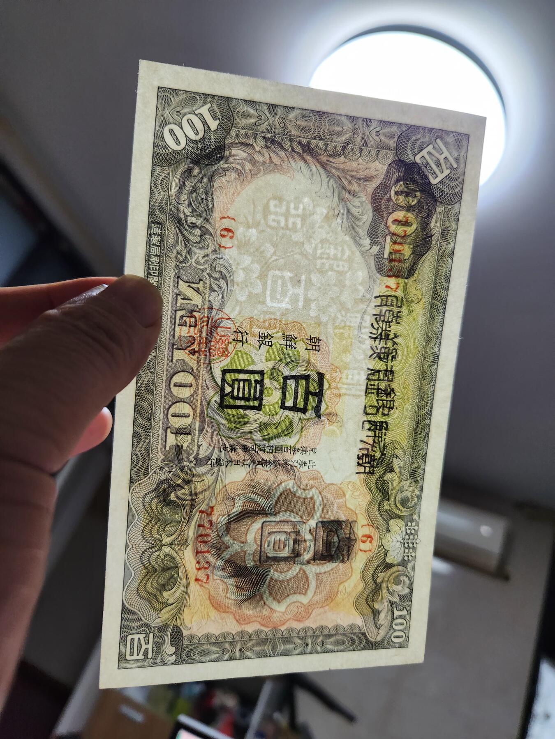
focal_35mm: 23
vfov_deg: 73.9
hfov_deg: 58.9
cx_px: 278
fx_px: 492
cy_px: 370
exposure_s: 1/100
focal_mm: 5.4
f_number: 1.8
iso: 400
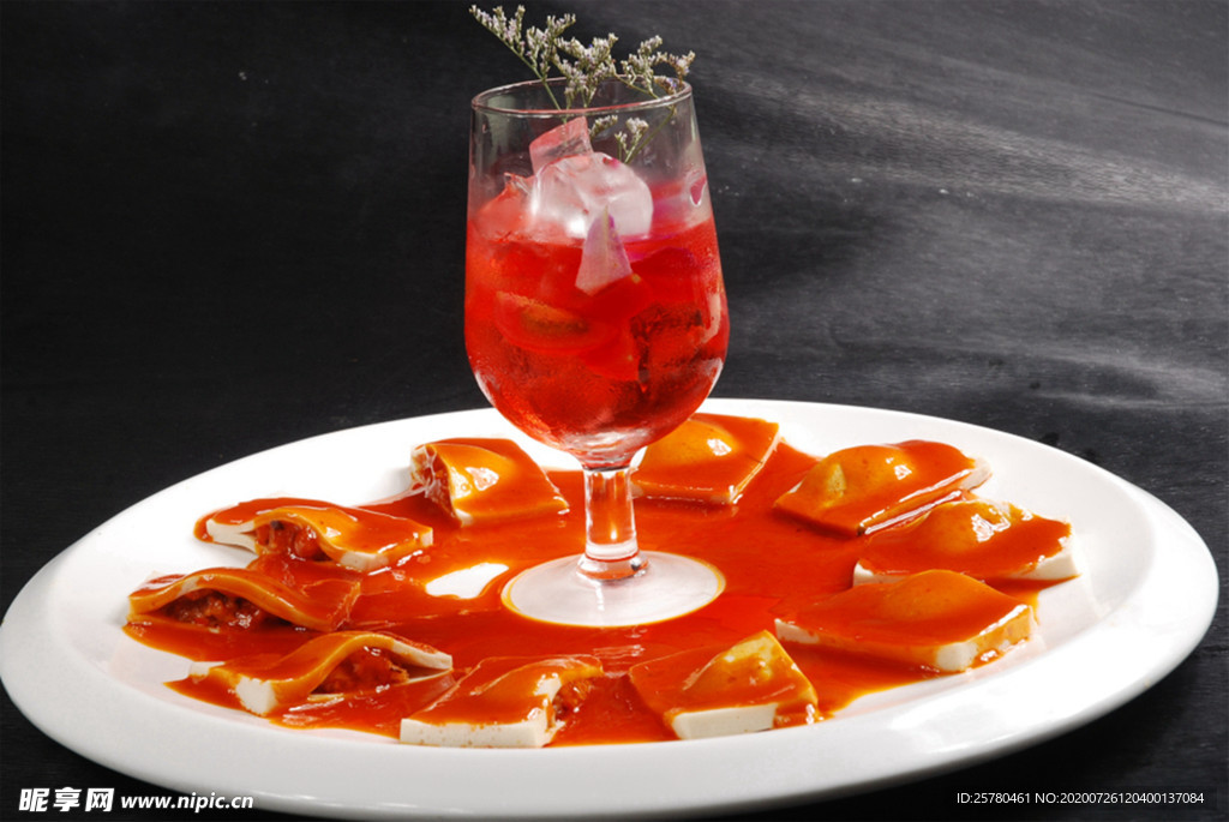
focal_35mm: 82
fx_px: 2819
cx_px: 614
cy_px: 411
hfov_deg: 24.6
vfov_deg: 16.6
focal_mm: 55
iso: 100
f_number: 16
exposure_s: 1/125
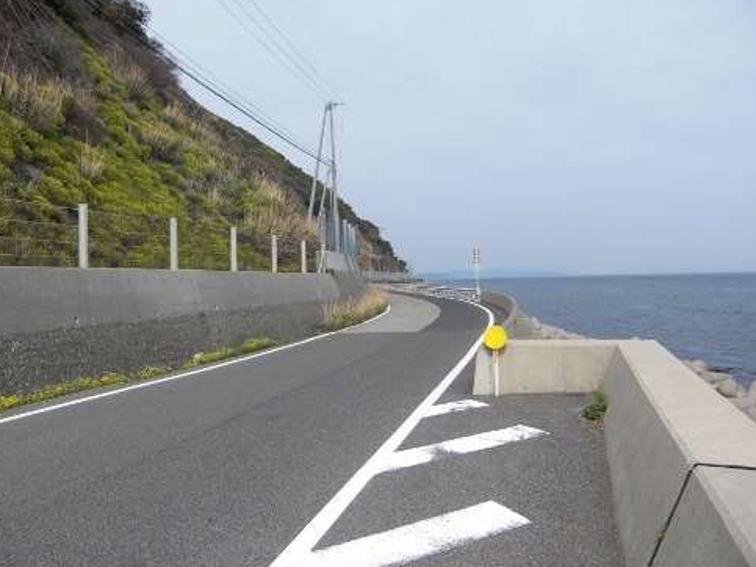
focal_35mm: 29
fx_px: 633
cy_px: 284
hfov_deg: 61.7
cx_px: 382
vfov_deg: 48.2
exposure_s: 1/200
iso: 50
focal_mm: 4.9
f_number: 7
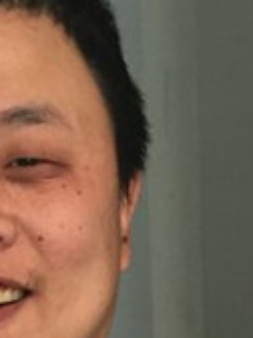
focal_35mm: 138
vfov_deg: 12.6
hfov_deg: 10.6
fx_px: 1345
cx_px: -34
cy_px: 671
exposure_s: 1/30
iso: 100
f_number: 2.2
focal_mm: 4.15
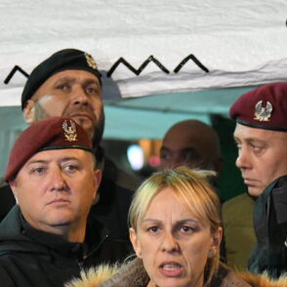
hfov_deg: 8.5
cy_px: 311
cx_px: 156
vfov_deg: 8.4
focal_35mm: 207
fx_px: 1942
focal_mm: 70
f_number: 3.2
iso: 8000
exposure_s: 1/125
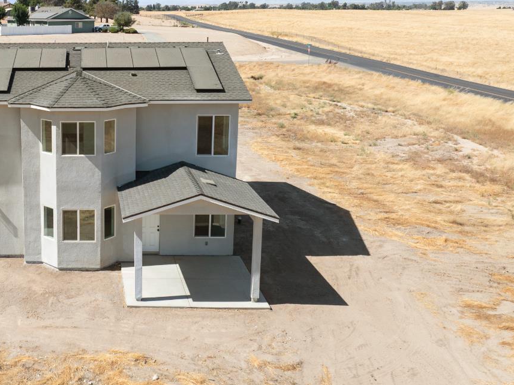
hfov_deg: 42.0
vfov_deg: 34.0
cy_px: 130
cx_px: 74
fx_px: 623
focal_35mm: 42
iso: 100
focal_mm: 12.29
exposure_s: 1/2000
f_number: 2.8
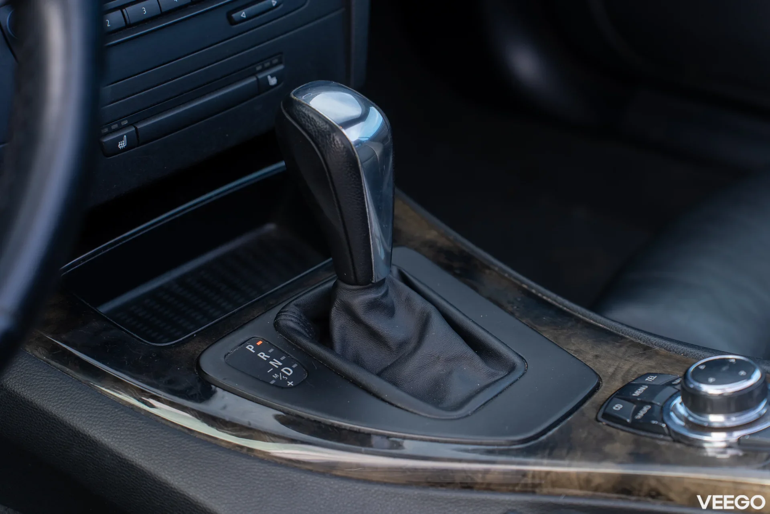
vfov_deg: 18.2
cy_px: 257
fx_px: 1605
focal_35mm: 75
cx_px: 385
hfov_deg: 27.0
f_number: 4
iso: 160
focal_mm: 75
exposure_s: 1/125
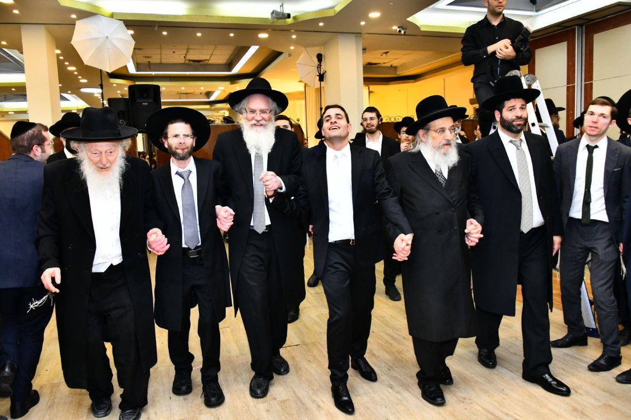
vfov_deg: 46.4
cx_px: 316
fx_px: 491
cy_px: 210
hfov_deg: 65.5
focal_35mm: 28
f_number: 5.6
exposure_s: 1/125
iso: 1600
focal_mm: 28
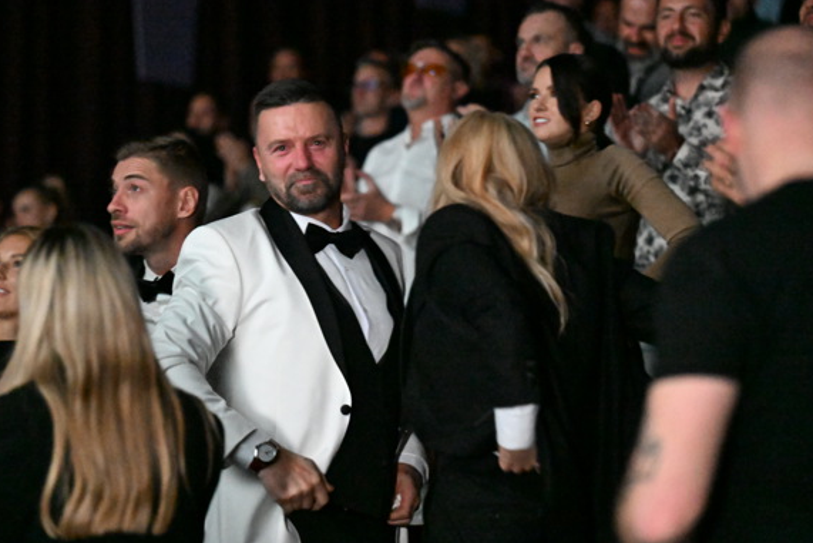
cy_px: 279
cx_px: 380
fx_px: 3411
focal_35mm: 151
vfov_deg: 9.1
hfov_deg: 13.6
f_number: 2.8
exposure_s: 1/60
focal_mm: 125
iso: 32000
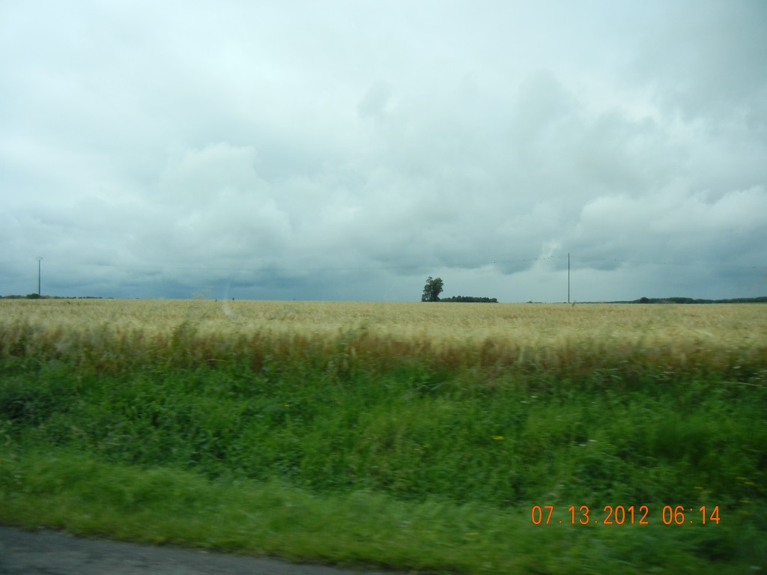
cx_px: 384
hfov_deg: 60.0
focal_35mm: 30
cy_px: 288
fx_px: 665
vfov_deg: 46.8
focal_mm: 5.4
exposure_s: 1/402
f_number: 7
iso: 160
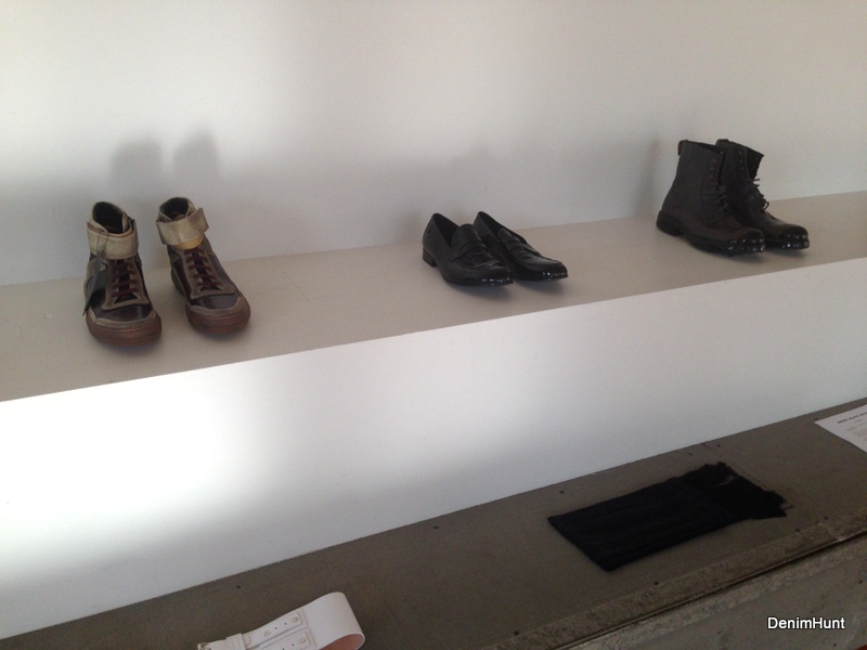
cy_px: 325
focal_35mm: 33
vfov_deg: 42.9
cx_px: 434
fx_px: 827
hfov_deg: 55.4
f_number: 2.4
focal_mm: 4.12
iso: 80
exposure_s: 1/120
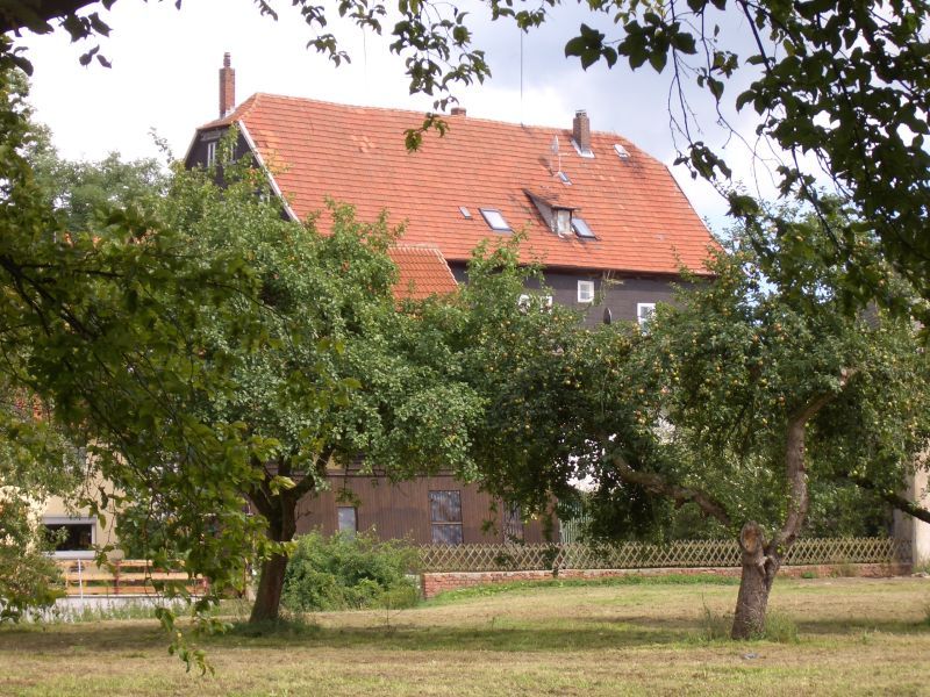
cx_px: 465
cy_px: 348
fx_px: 2821
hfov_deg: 18.7
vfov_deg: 14.1
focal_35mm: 105
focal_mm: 17.4
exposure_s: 1/160
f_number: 4.8
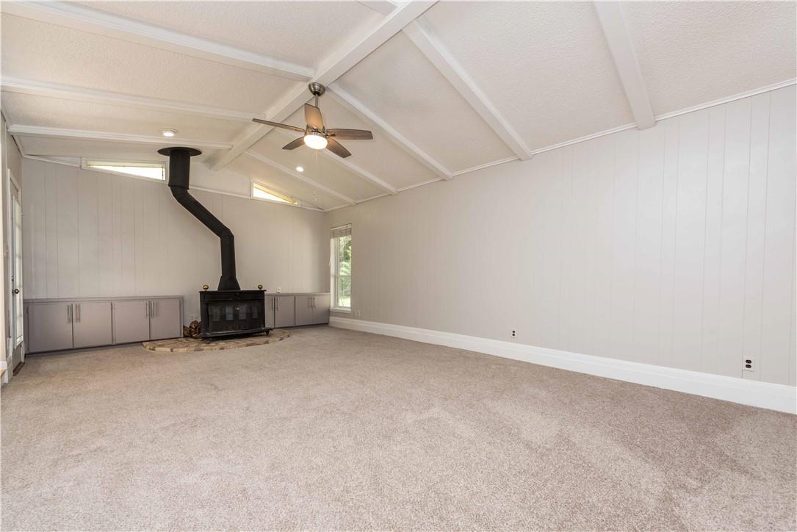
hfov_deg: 104.2
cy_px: 266
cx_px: 398
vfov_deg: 81.2
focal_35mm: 14
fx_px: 310
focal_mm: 14
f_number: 7.1
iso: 640
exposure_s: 1/100
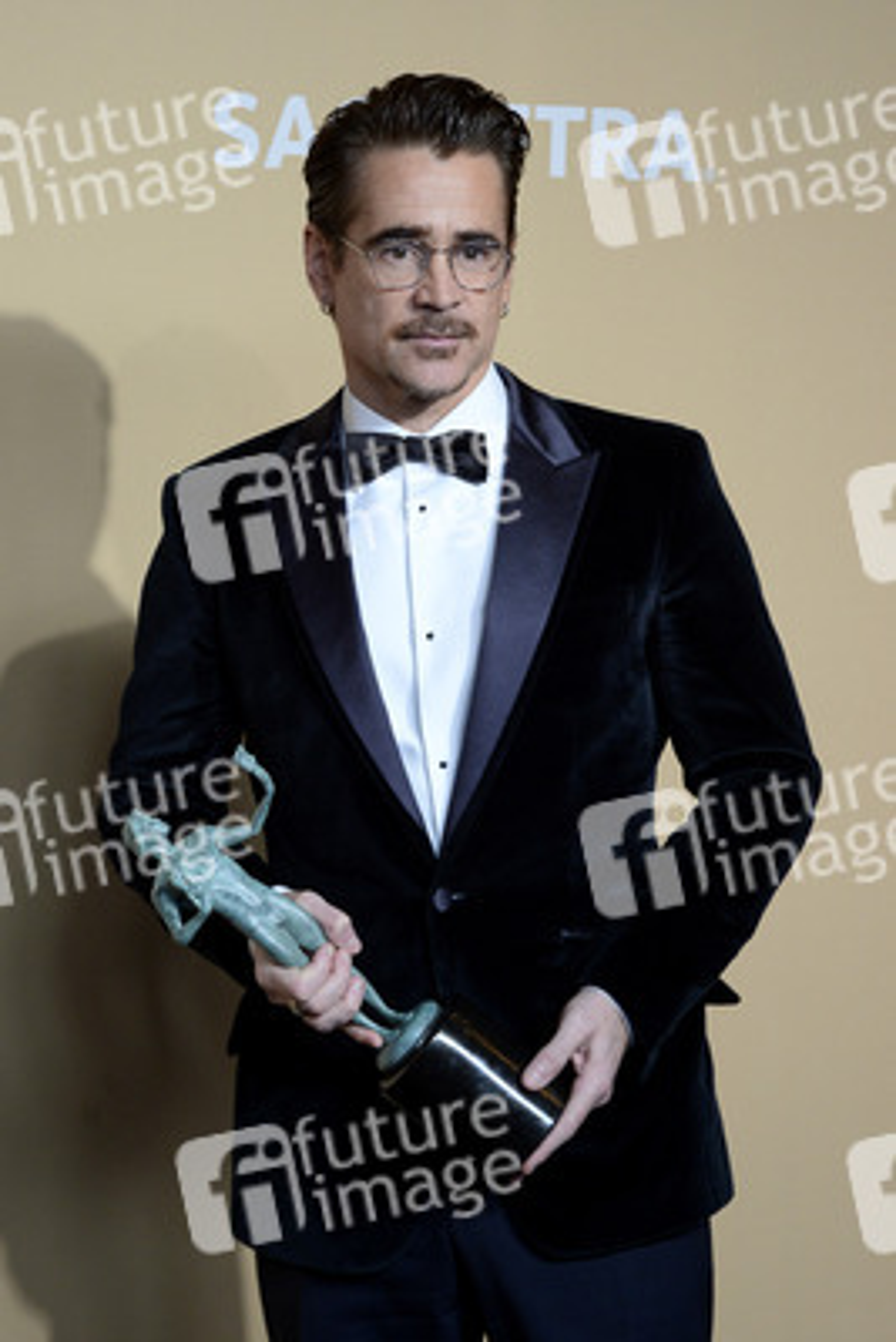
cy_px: 671
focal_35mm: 116
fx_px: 4327
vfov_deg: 17.6
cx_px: 448
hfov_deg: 11.8
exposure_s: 1/250
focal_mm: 116
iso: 1600
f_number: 6.3
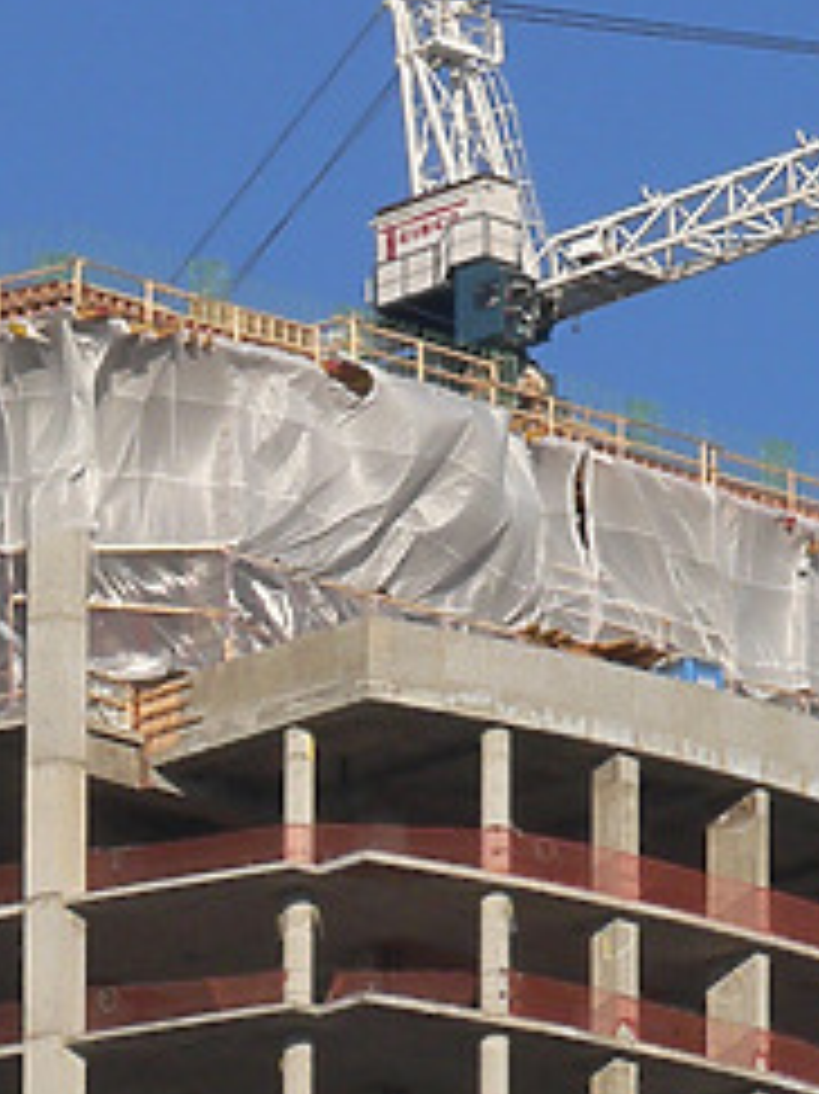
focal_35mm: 526
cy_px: 1895
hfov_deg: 2.8
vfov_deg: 3.7
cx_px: -119
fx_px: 16608
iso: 80
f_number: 5.6
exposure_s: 1/500
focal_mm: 23.6
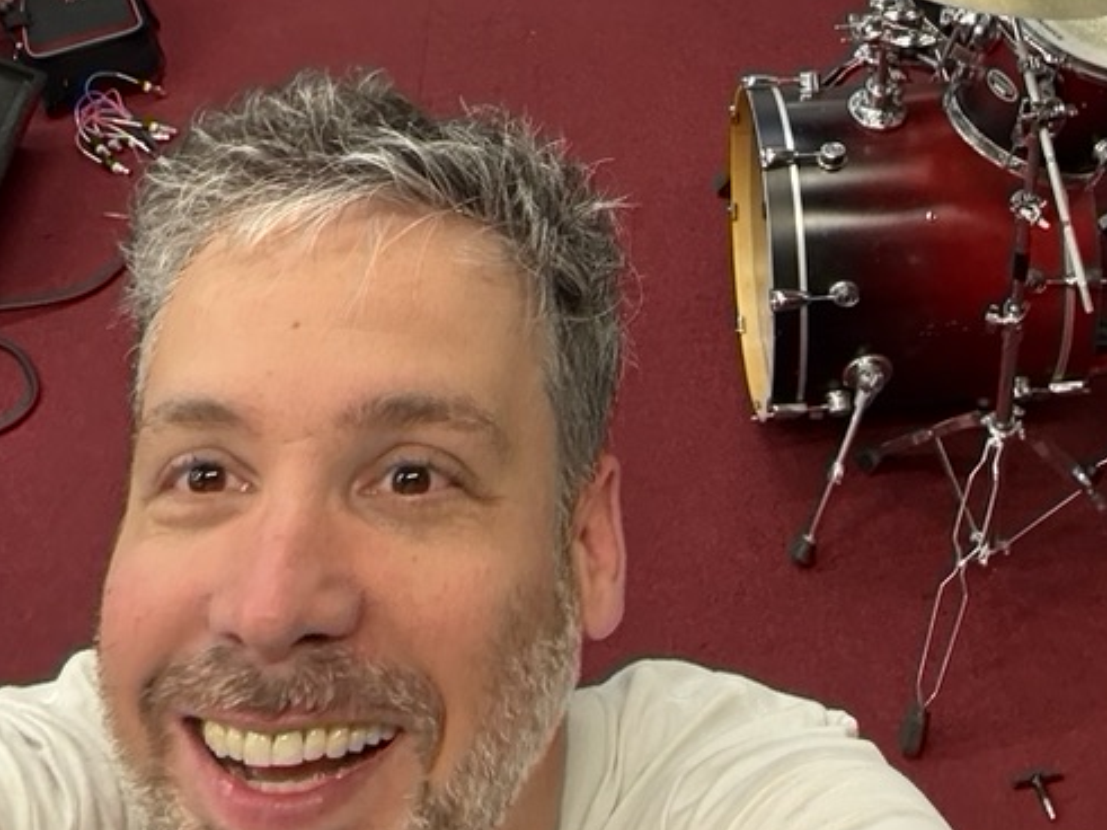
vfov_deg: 28.6
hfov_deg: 39.0
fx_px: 1535
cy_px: 29
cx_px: 771
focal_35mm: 48
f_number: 1.9
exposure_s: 1/40
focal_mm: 2.69
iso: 200
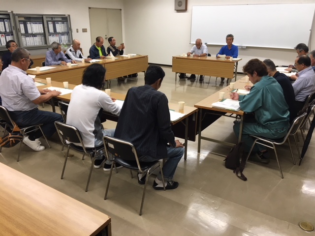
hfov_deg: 61.7
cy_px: 118
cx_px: 158
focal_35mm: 29
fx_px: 264
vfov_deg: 48.2
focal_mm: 4.15
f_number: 2.2
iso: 25
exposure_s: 1/30
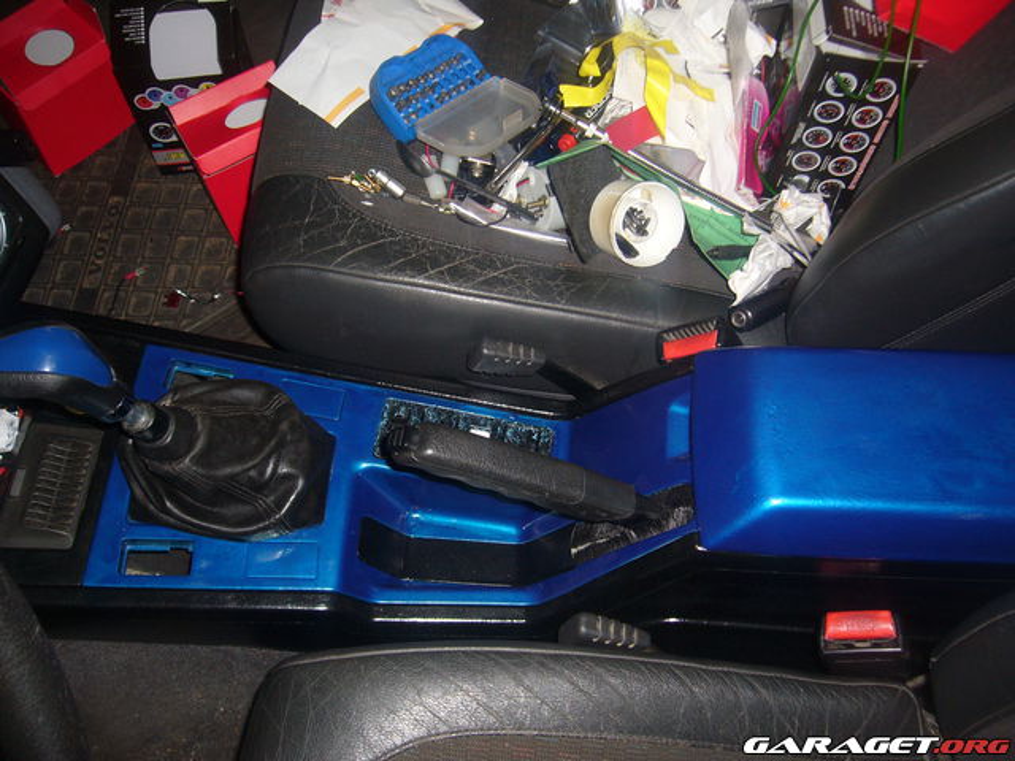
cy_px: 380
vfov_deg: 40.7
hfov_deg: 52.6
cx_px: 508
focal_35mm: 35
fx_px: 1026
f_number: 2.8
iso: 100
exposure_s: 1/60
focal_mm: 5.8
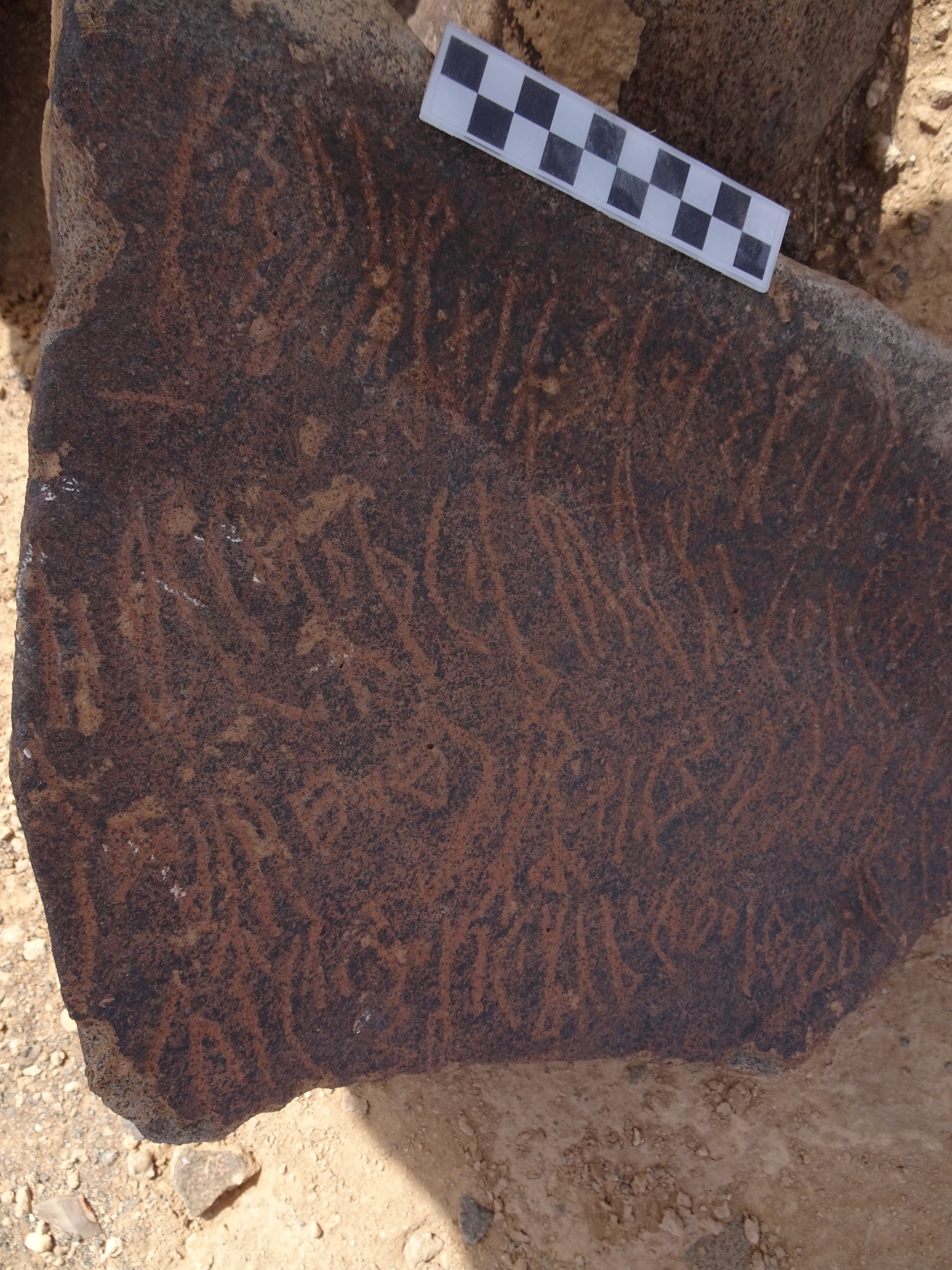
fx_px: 880
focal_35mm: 24
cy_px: 635
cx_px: 476
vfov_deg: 71.6
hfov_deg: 56.8
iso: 80
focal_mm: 4.1
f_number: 3.5
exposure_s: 1/640
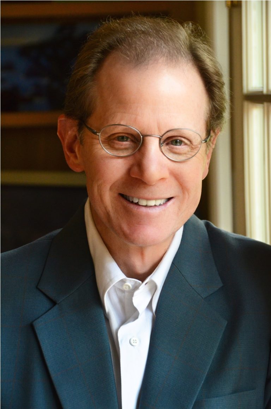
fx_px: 1395
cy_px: 204
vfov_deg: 16.7
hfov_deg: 11.1
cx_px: 136
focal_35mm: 123
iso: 1600
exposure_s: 1/125
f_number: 6.3
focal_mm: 82
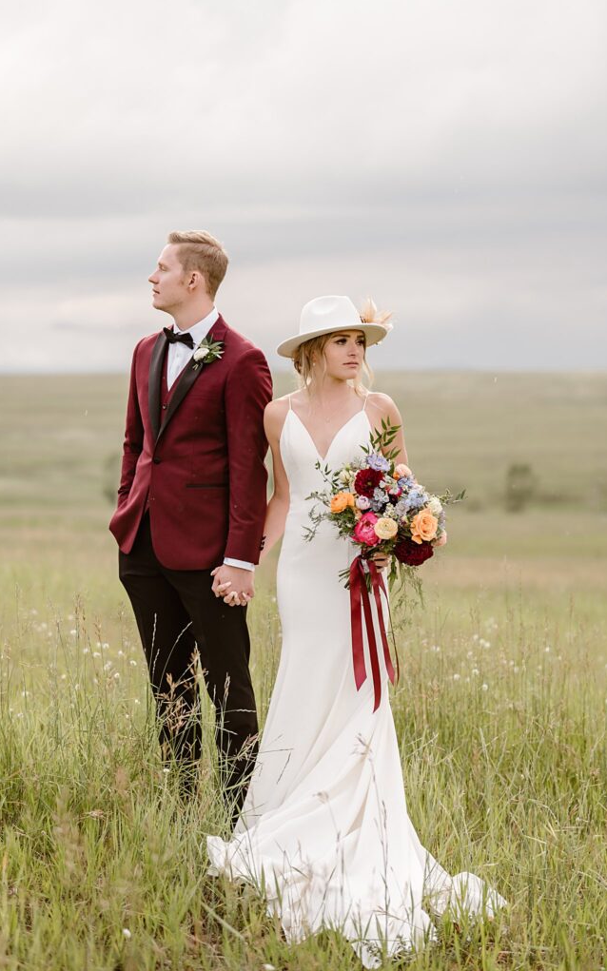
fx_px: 2488
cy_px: 485
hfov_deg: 13.9
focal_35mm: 94
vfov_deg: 22.1
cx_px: 290
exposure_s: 1/640
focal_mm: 92
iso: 200
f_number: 2.8
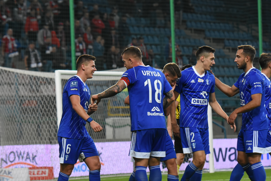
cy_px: 90
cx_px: 133
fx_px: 2322
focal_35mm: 309
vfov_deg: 4.5
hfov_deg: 6.7
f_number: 5.6
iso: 3200
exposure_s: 1/800
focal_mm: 195
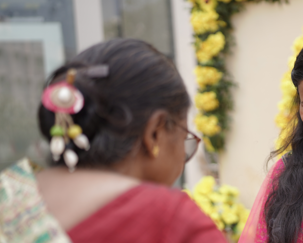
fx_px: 628
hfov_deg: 25.9
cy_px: 172
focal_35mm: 70
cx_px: 294
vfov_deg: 21.7
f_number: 1.4
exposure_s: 1/2000
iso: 125
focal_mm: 35
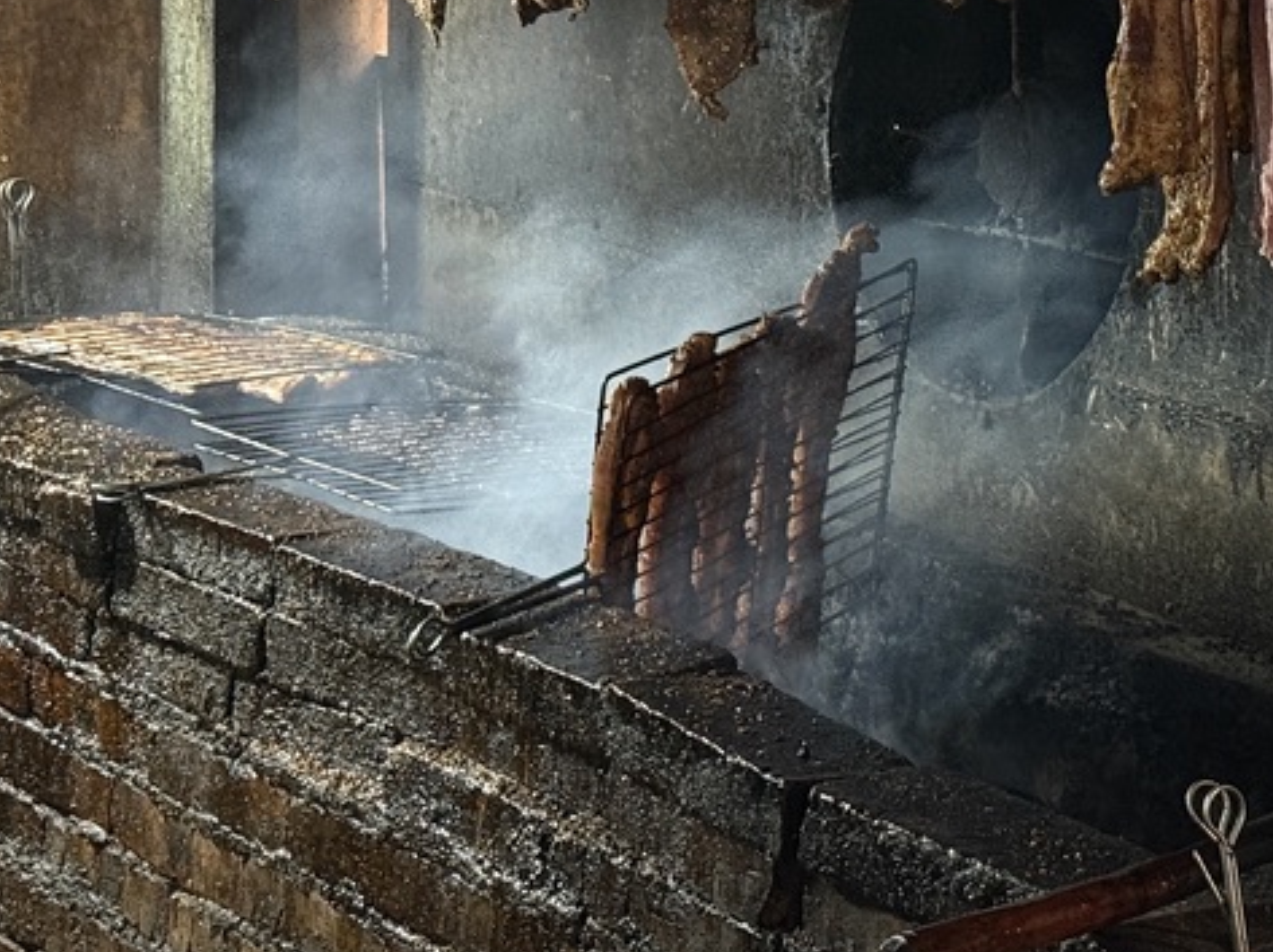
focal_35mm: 104
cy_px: 86
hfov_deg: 18.6
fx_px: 3822
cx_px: 1176
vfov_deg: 14.1
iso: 400
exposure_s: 1/40
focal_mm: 6.76
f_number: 1.78
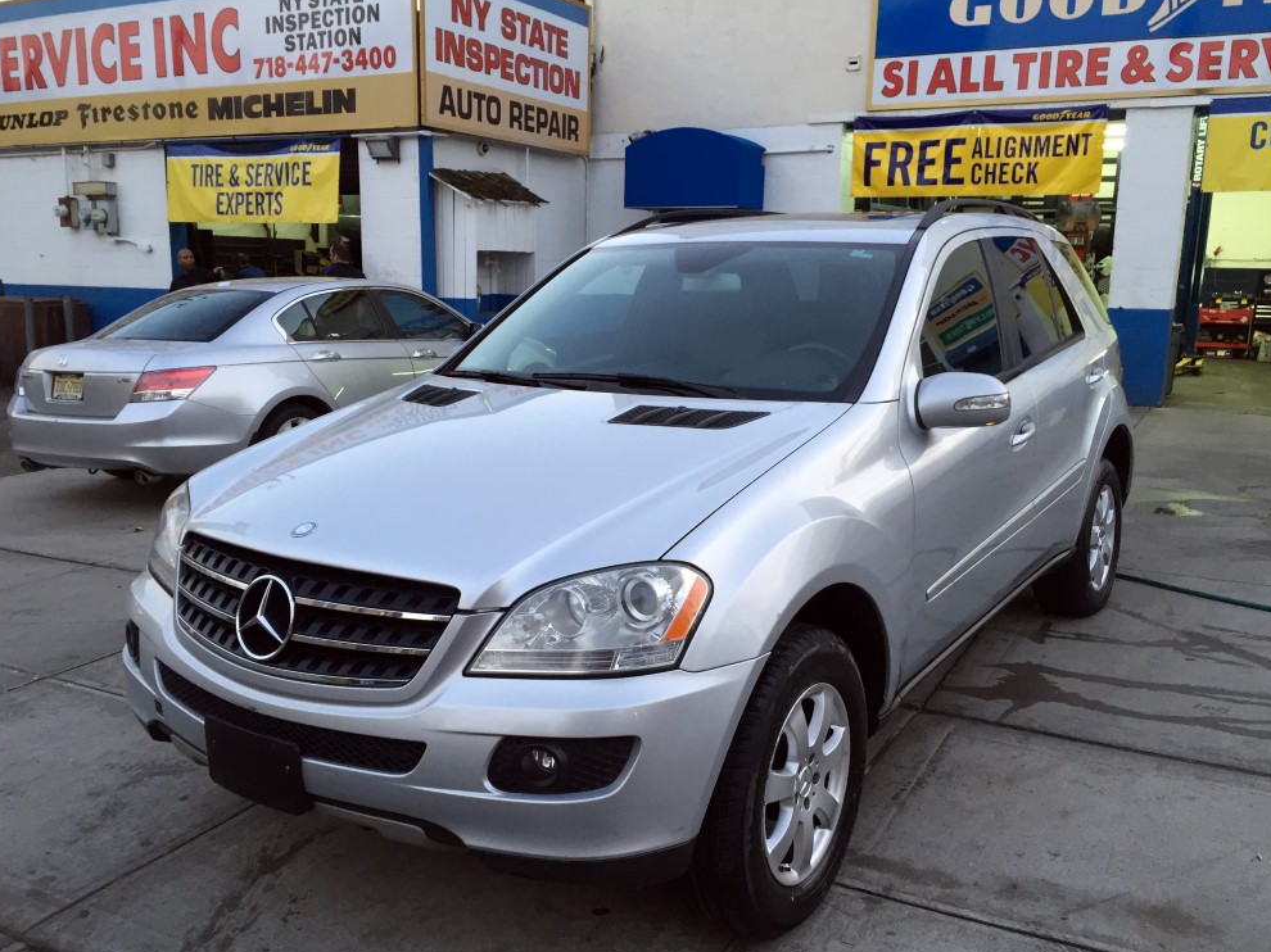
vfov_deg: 46.8
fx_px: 1101
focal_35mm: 30
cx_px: 627
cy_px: 488
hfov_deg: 60.0
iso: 64
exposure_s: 1/30
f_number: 2.2
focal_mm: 4.15
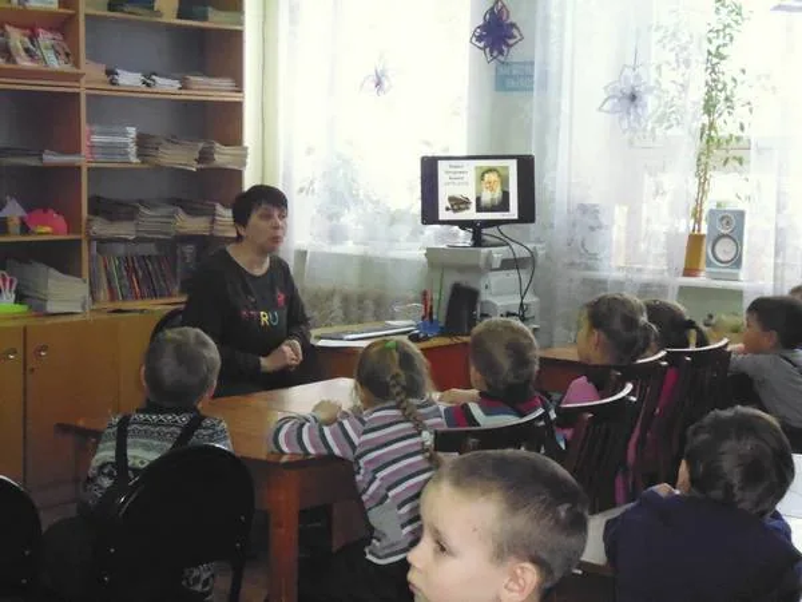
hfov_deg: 28.2
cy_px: 301
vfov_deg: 21.3
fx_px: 1599
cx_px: 401
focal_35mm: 69
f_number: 4.9
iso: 1250
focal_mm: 12.3
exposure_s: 1/60
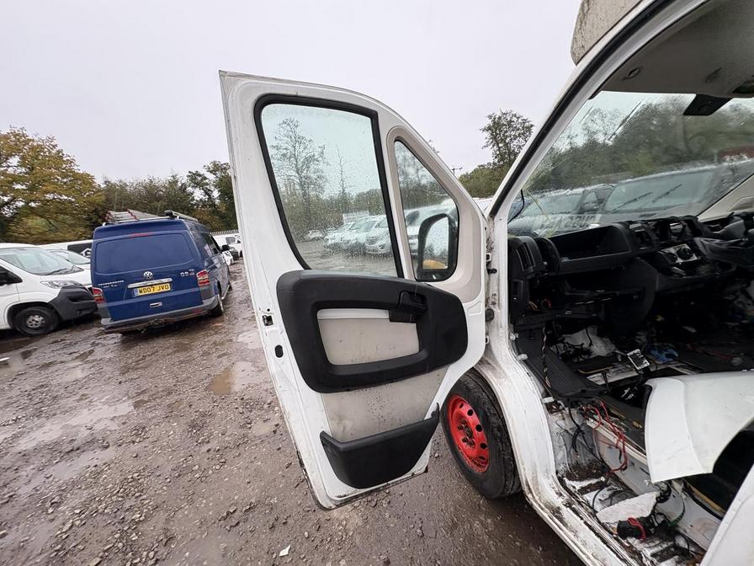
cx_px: 377
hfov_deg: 102.1
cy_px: 283
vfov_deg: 85.7
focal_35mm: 14
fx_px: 305
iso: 64
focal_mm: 2.22
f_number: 2.2
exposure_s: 1/99
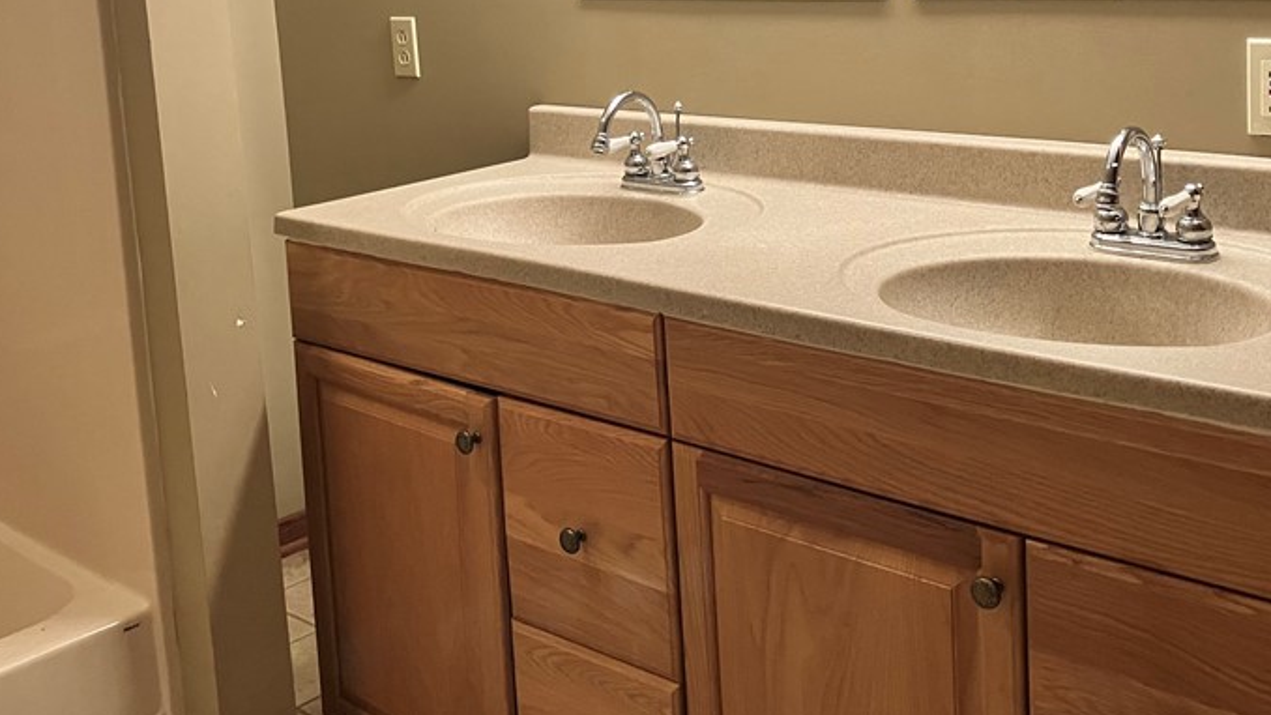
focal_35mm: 46
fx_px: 1550
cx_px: 616
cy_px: 97
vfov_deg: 25.3
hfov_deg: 44.6
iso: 125
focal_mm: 3.99
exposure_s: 1/60
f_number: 1.8
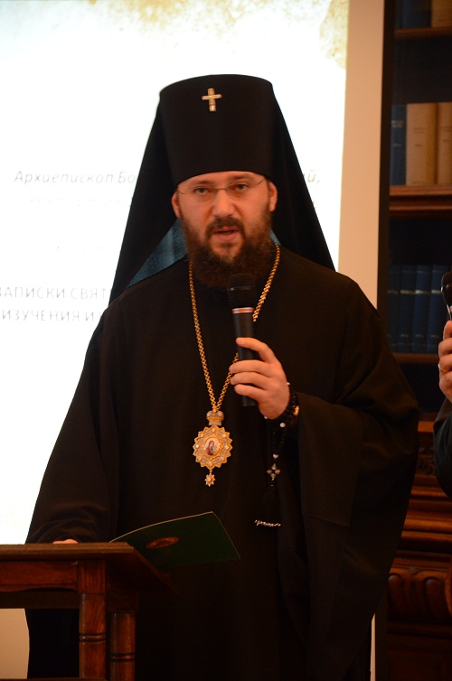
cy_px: 340
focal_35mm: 158
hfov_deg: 8.7
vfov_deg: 13.1
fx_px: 2977
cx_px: 226
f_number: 5.6
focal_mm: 105
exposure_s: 1/20
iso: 2000
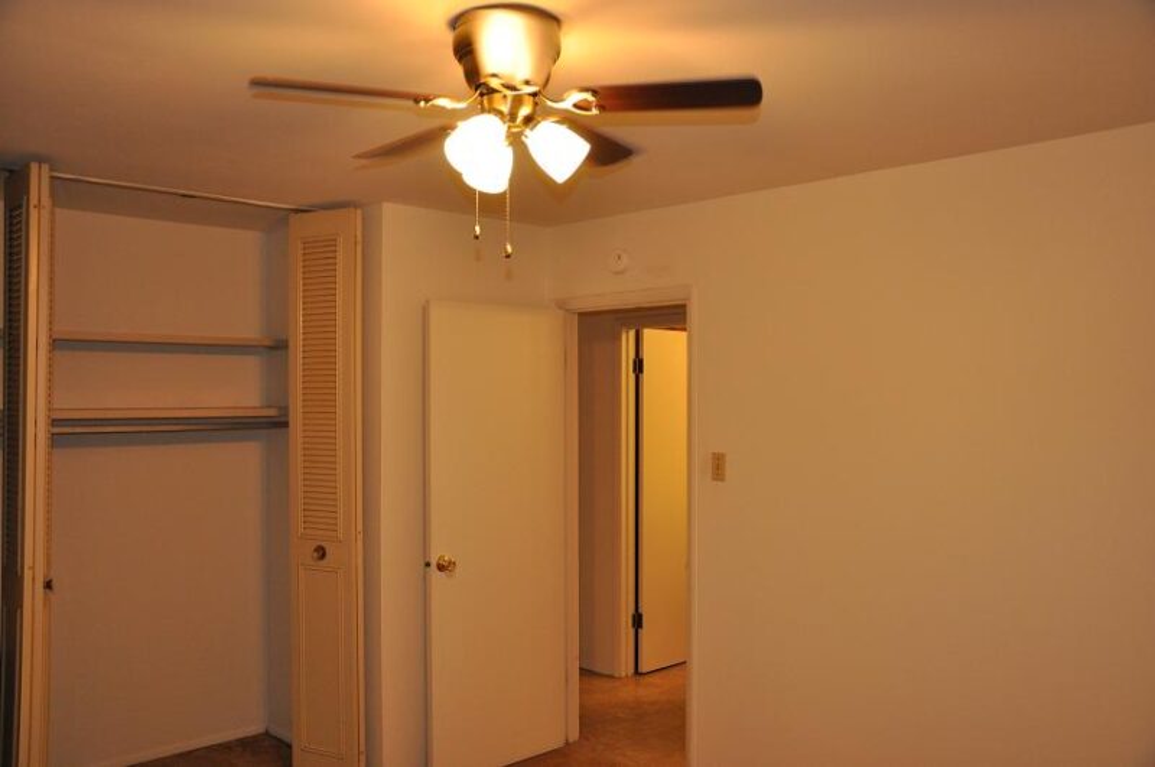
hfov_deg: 59.6
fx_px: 1009
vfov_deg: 41.6
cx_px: 578
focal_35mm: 32
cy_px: 384
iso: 800
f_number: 3.8
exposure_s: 1/100
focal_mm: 21
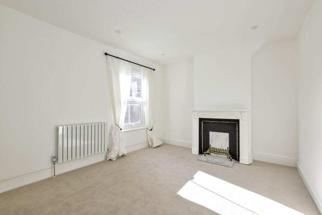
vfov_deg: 77.3
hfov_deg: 100.4
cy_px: 108
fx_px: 134
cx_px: 161
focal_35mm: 15
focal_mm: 10
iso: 640
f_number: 8
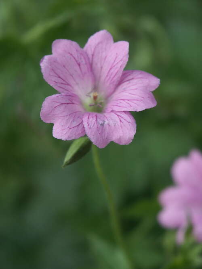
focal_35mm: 170
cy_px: 134
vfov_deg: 11.6
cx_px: 101
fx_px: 1323
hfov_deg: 8.7
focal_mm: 42.93
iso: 100
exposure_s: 1/500
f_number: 3.5
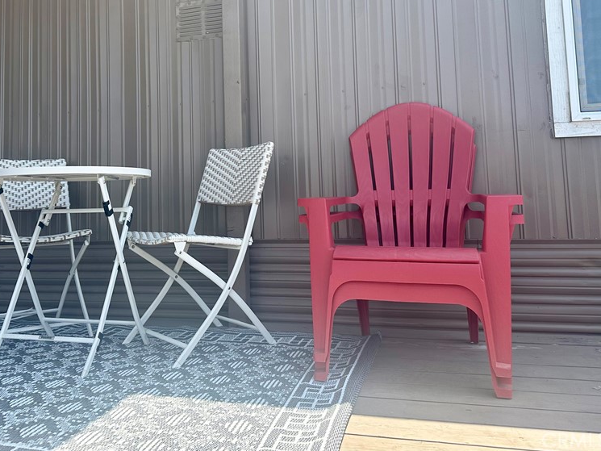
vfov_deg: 42.2
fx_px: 573
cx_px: 233
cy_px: 142
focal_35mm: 33
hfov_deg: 54.8
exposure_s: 1/1171
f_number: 1.78
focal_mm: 6.86
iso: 80
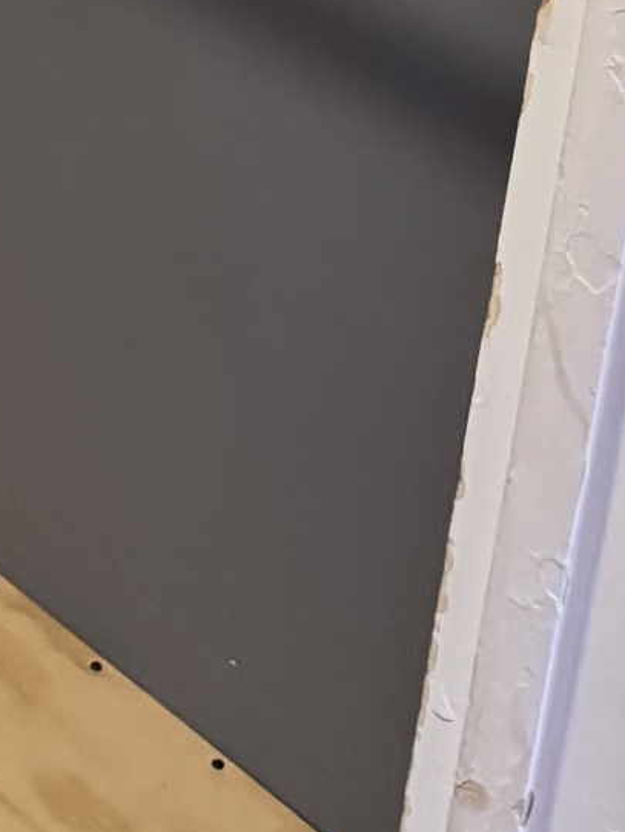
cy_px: -755
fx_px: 2454
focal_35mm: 102
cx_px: -318
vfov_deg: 15.8
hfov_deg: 13.6
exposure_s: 1/40
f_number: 1.78
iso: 800
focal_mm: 6.76
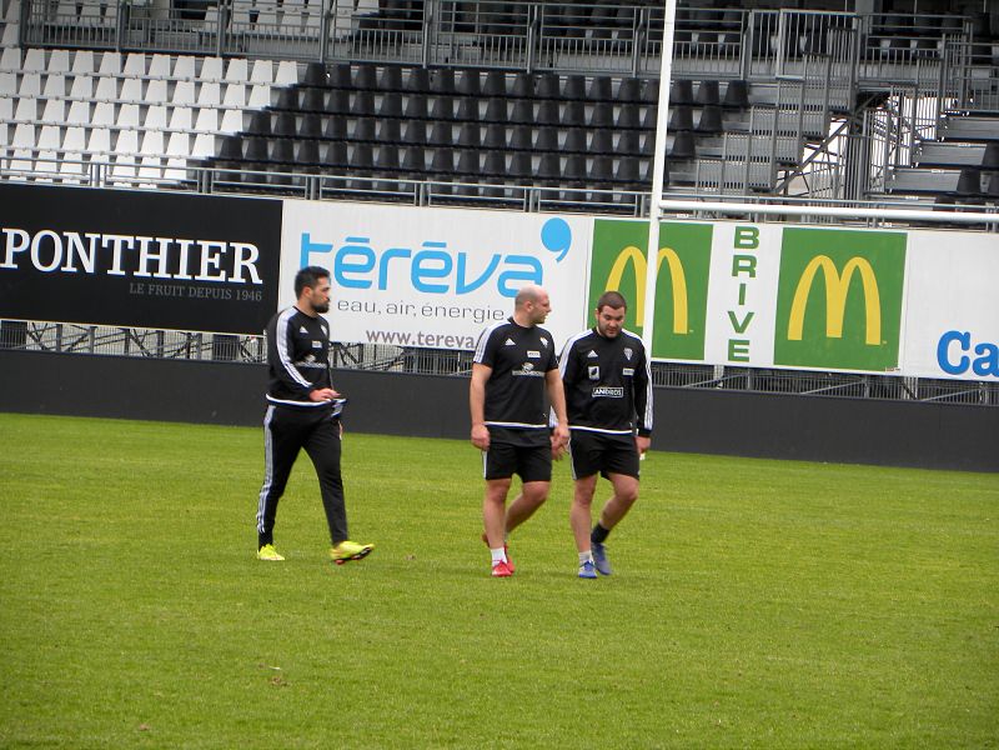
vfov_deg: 5.1
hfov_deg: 6.8
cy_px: 375
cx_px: 500
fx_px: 8398
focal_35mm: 291
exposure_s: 1/65
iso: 64
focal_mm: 51.8
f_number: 4.5
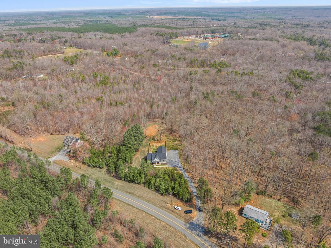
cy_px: 124
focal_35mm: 24
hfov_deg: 71.6
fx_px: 229
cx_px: 166
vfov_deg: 56.8
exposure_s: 1/2000
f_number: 2.8
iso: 200
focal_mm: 12.29
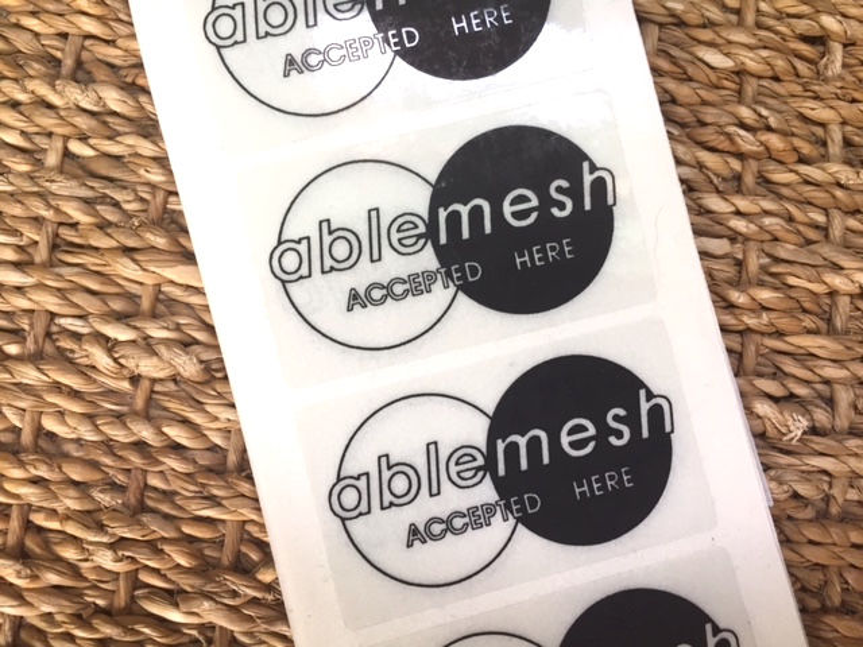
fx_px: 723
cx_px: 432
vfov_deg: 48.2
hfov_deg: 61.7
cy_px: 324
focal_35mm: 29
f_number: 2.2
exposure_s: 1/33
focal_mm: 4.2
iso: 40
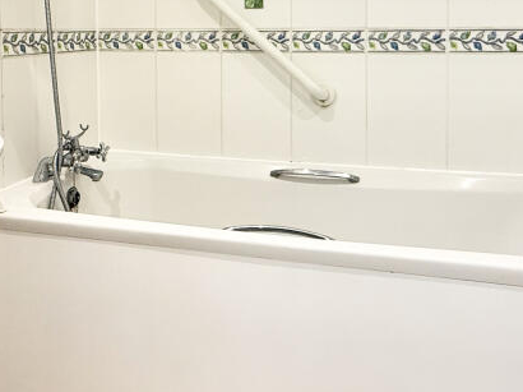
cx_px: 262
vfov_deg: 38.2
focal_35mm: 35
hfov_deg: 52.7
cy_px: 49
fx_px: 528
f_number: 2.2
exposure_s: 1/99
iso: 125
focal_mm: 2.22
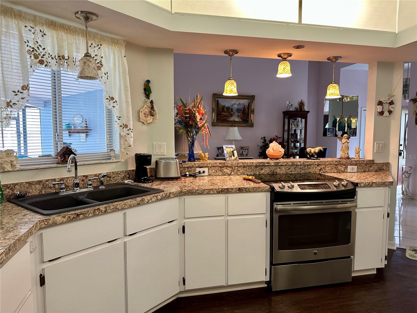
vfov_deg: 56.8
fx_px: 289
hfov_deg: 71.6
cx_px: 208
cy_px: 156
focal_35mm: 24
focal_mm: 6.86
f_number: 1.78
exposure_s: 1/60
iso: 125
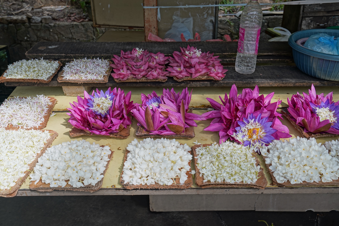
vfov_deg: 37.9
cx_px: 170
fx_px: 330
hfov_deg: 54.4
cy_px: 113
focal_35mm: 35
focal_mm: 35
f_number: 9
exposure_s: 1/125
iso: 400
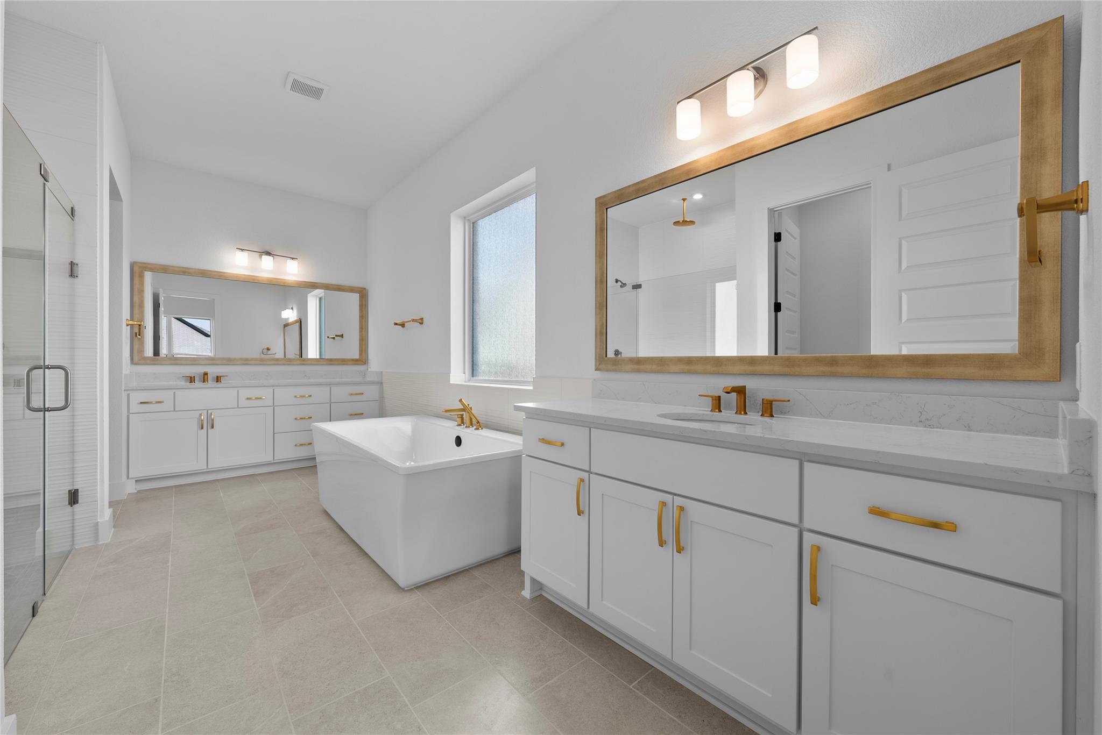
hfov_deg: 104.2
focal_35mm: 14
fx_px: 429
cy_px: 368
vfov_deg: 81.3
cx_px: 551
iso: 250
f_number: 11
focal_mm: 14
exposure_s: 1/4
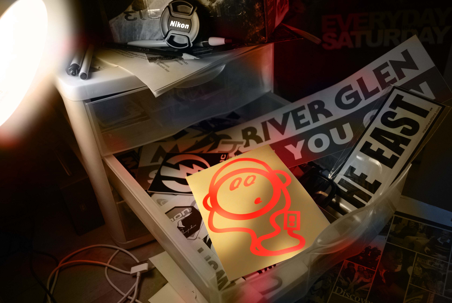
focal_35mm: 33
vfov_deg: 40.1
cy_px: 152
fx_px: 415
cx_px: 226
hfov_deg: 57.2
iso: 400
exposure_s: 1/160
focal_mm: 22
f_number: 3.8
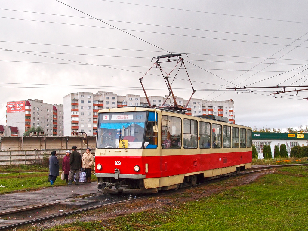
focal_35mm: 32
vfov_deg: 44.2
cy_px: 116
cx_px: 154
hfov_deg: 56.8
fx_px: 285
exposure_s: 1/320
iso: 100
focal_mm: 6.87
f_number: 3.2
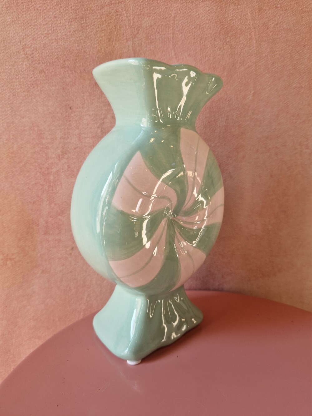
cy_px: 208
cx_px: 156
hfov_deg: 58.9
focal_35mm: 23
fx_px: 276
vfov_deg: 73.9
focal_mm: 5.4
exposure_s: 1/324
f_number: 1.8
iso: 50
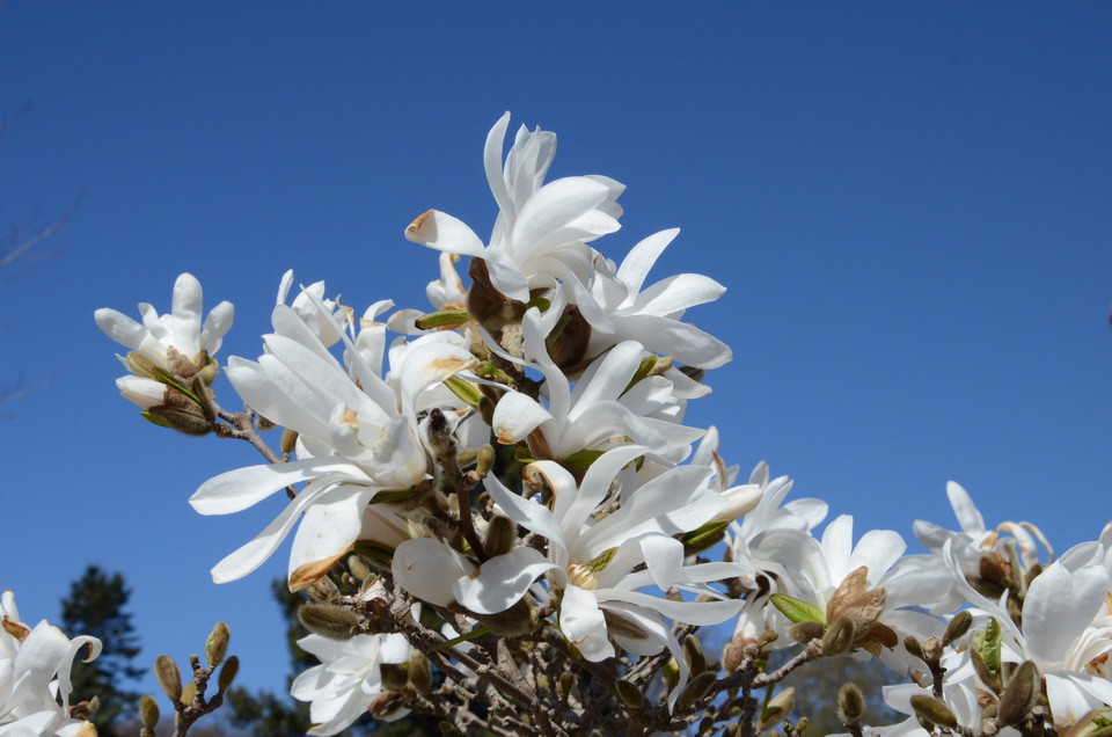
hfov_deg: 32.0
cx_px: 556
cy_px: 368
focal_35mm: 63
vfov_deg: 21.5
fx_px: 1942
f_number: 14
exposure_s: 1/800
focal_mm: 42
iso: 800
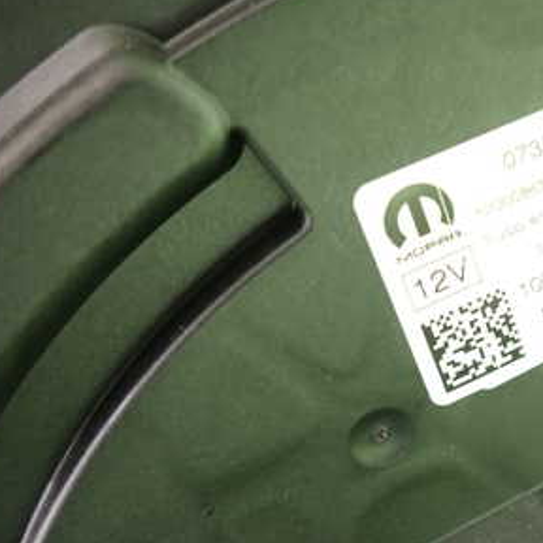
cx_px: 509
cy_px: 234
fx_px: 816
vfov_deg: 36.7
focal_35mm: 46
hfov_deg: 34.3
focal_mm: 4.5
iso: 200
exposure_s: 1/30
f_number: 2
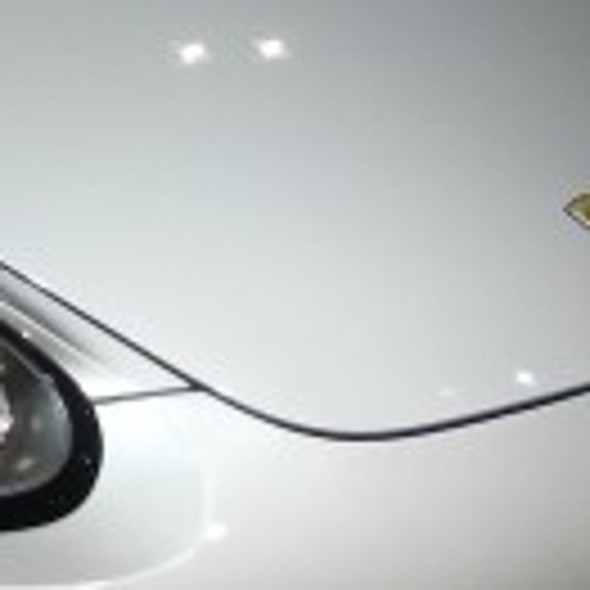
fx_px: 3124
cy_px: -99
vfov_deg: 10.6
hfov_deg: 10.4
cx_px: -311
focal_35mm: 162
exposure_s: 1/150
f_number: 3.5
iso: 160
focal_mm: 5.4
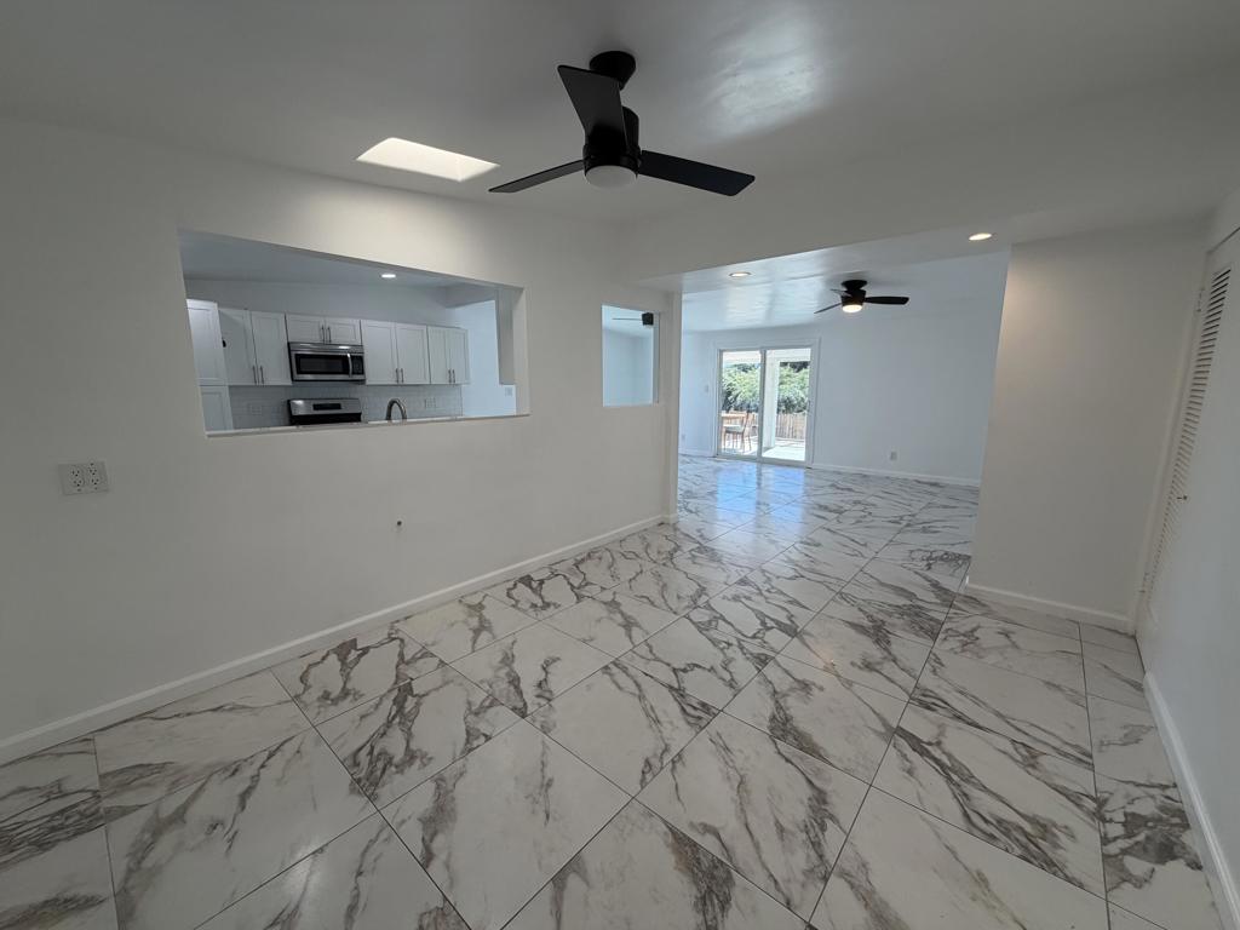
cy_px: 465
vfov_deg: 85.7
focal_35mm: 14
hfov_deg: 102.1
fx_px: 502
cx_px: 620
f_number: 2.2
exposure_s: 1/120
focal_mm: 2.22
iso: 64
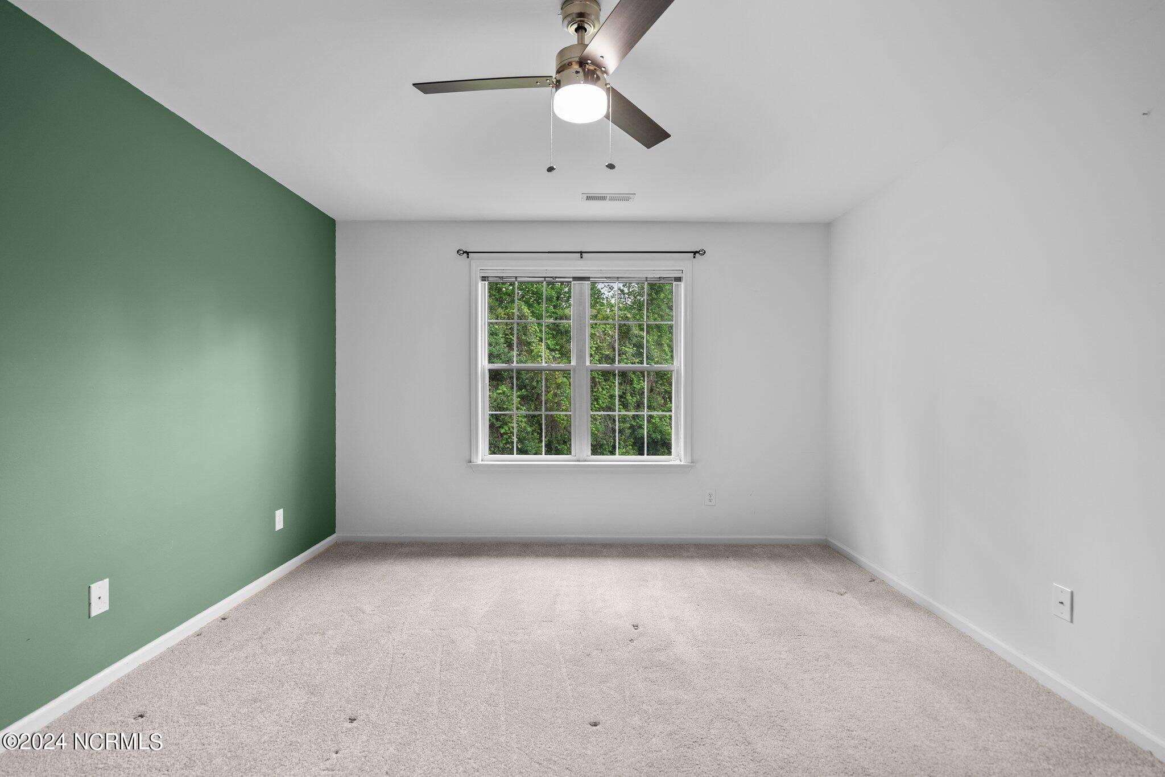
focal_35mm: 16
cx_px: 582
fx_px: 518
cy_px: 388
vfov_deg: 73.7
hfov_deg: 96.7
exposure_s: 1/5
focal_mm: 16
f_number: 4
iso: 250
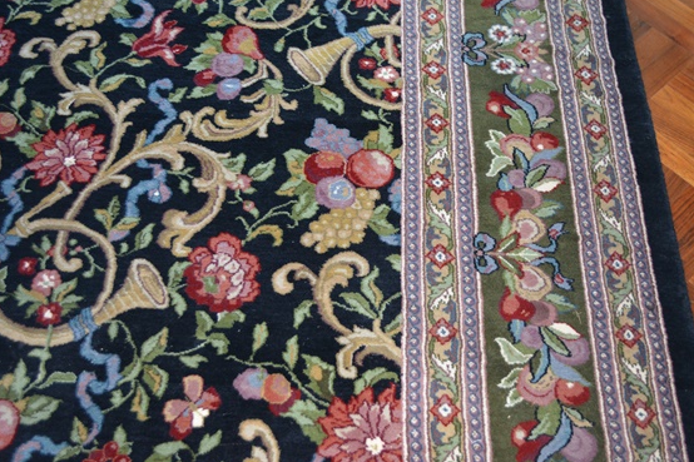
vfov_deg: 34.2
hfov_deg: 49.5
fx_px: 752
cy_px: 227
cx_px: 368
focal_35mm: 39
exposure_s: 1/60
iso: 800
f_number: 4
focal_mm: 24
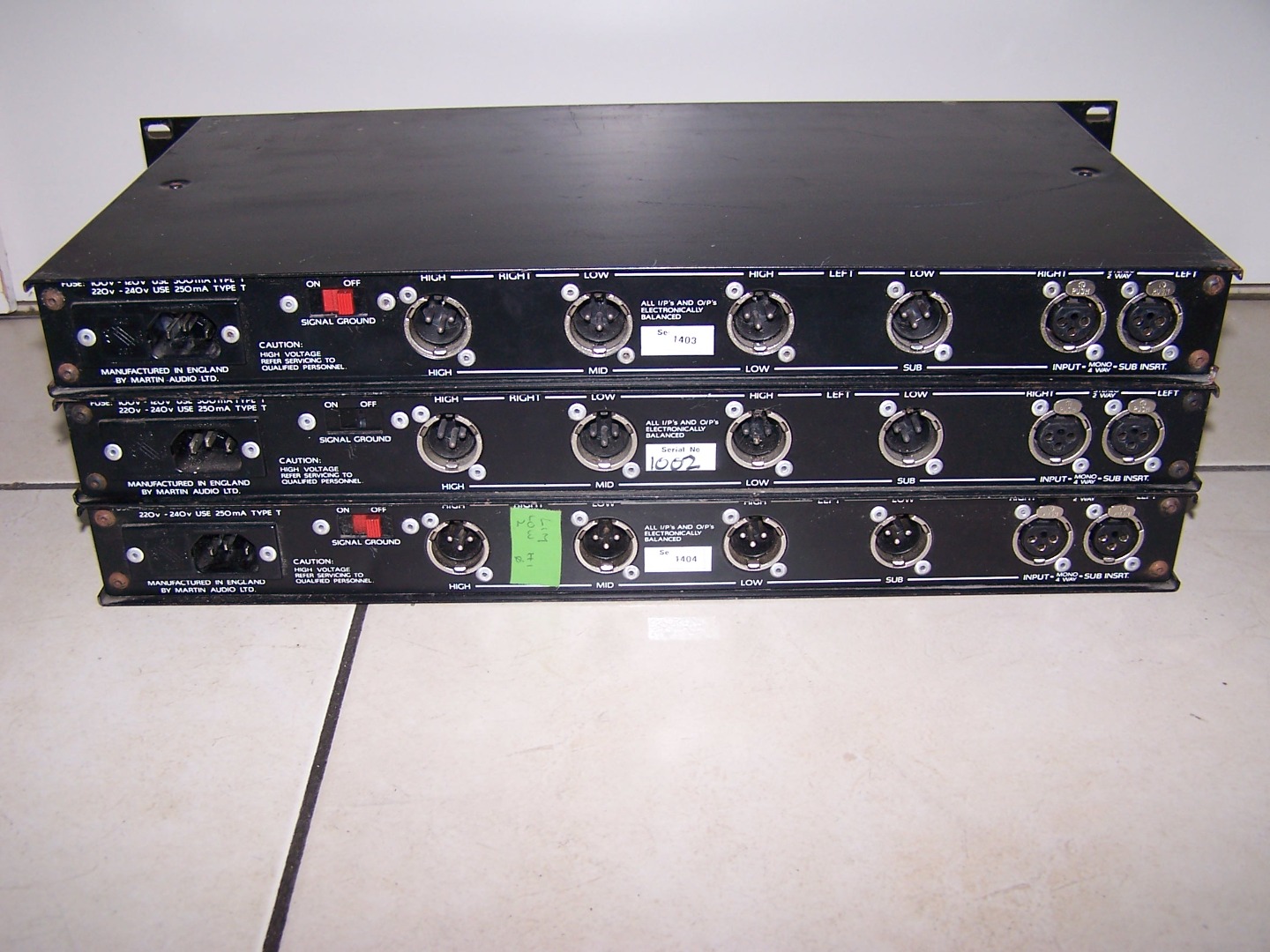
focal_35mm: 38
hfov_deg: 49.0
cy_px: 476
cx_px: 635
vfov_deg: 37.7
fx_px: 1394
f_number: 2.8
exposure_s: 1/60
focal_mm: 6.3
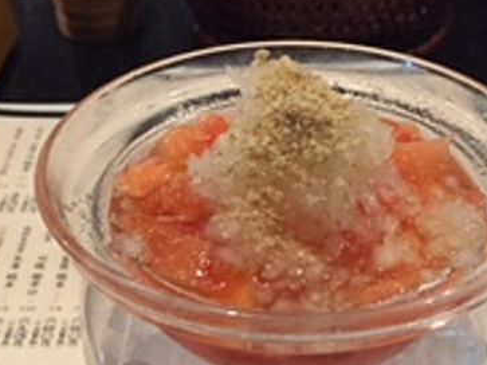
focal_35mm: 52
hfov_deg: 36.8
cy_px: 265
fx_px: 731
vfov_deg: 27.7
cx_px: 270
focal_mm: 4.15
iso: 250
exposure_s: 1/24
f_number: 2.2
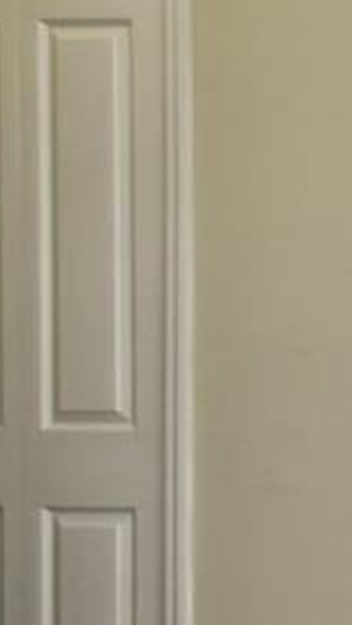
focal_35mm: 93
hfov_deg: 7.5
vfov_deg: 22.9
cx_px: 1512
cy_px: 289
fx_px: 1542
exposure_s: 1/20
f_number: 7.1
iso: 100
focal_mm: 10
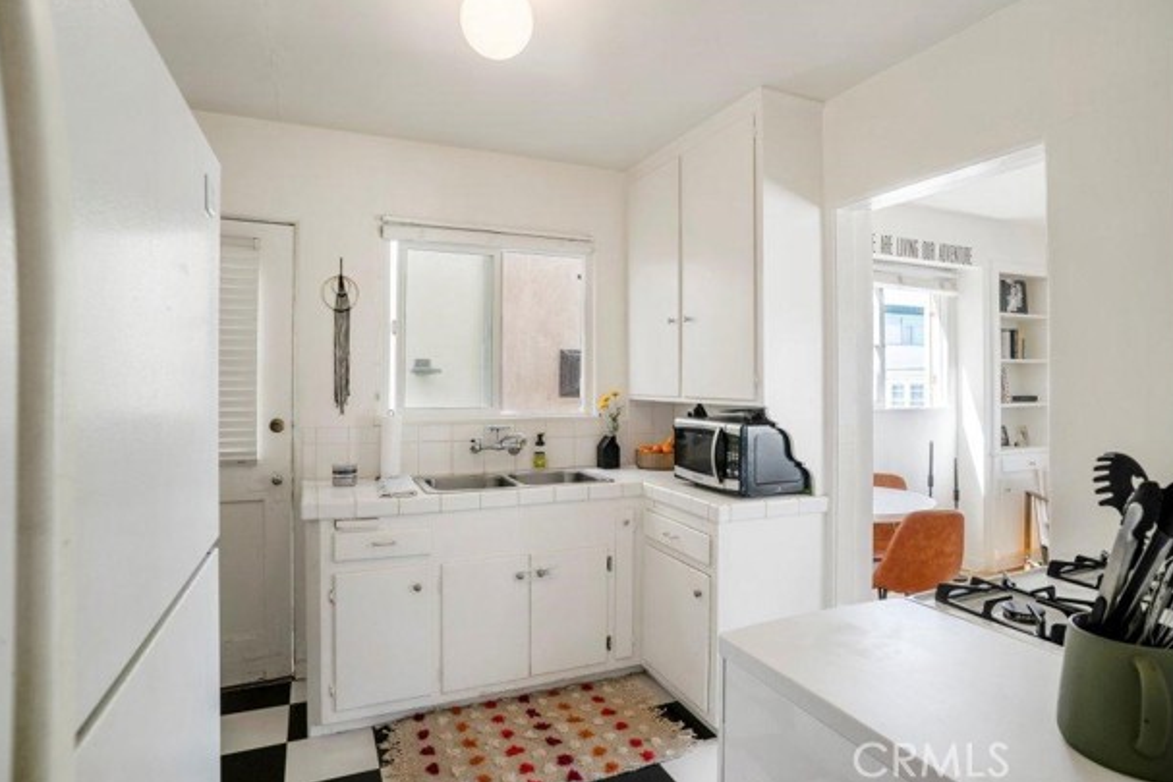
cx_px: 609
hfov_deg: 86.9
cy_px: 375
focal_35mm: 19
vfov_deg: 64.6
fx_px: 619
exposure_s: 1/100
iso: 125
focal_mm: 18
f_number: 8
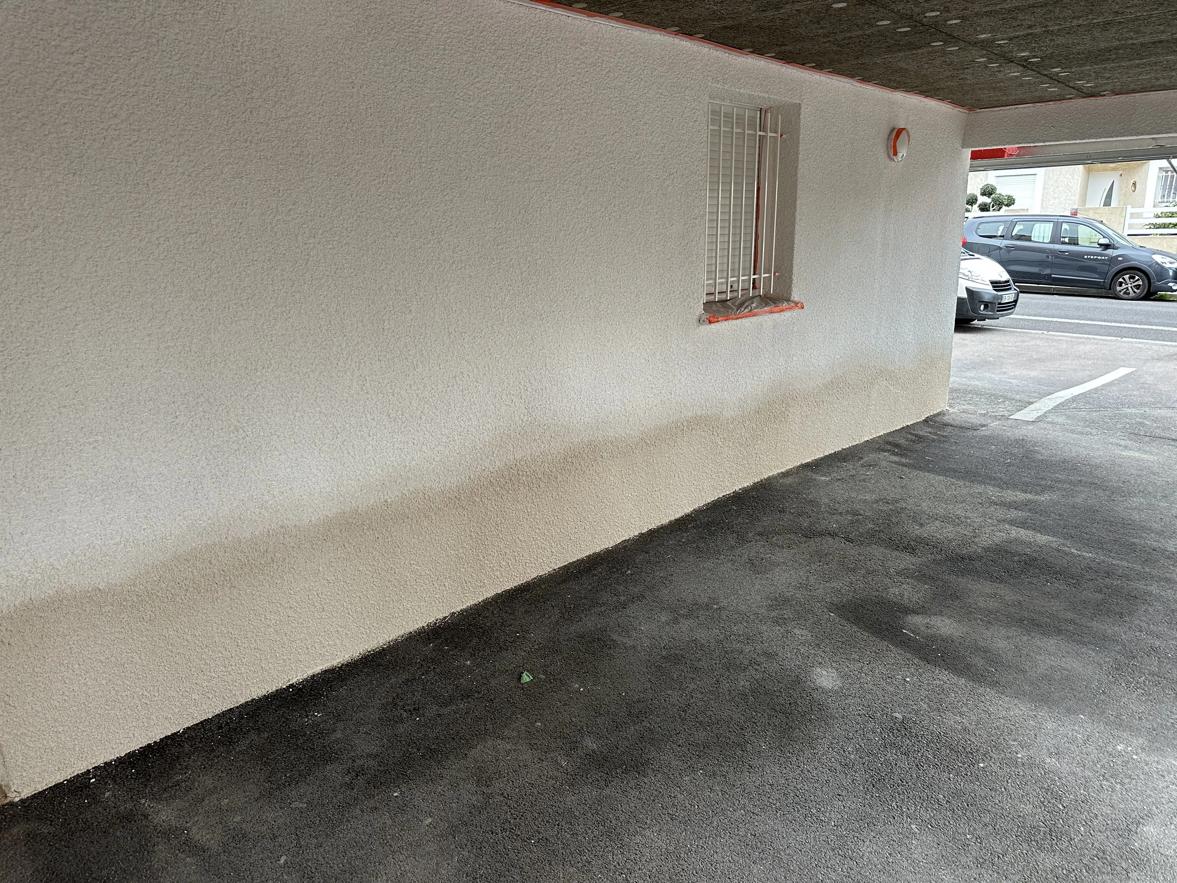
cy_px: 442
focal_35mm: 24
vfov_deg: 56.8
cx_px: 588
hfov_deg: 71.6
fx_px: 816
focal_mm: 6.86
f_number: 1.78
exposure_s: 1/121
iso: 200
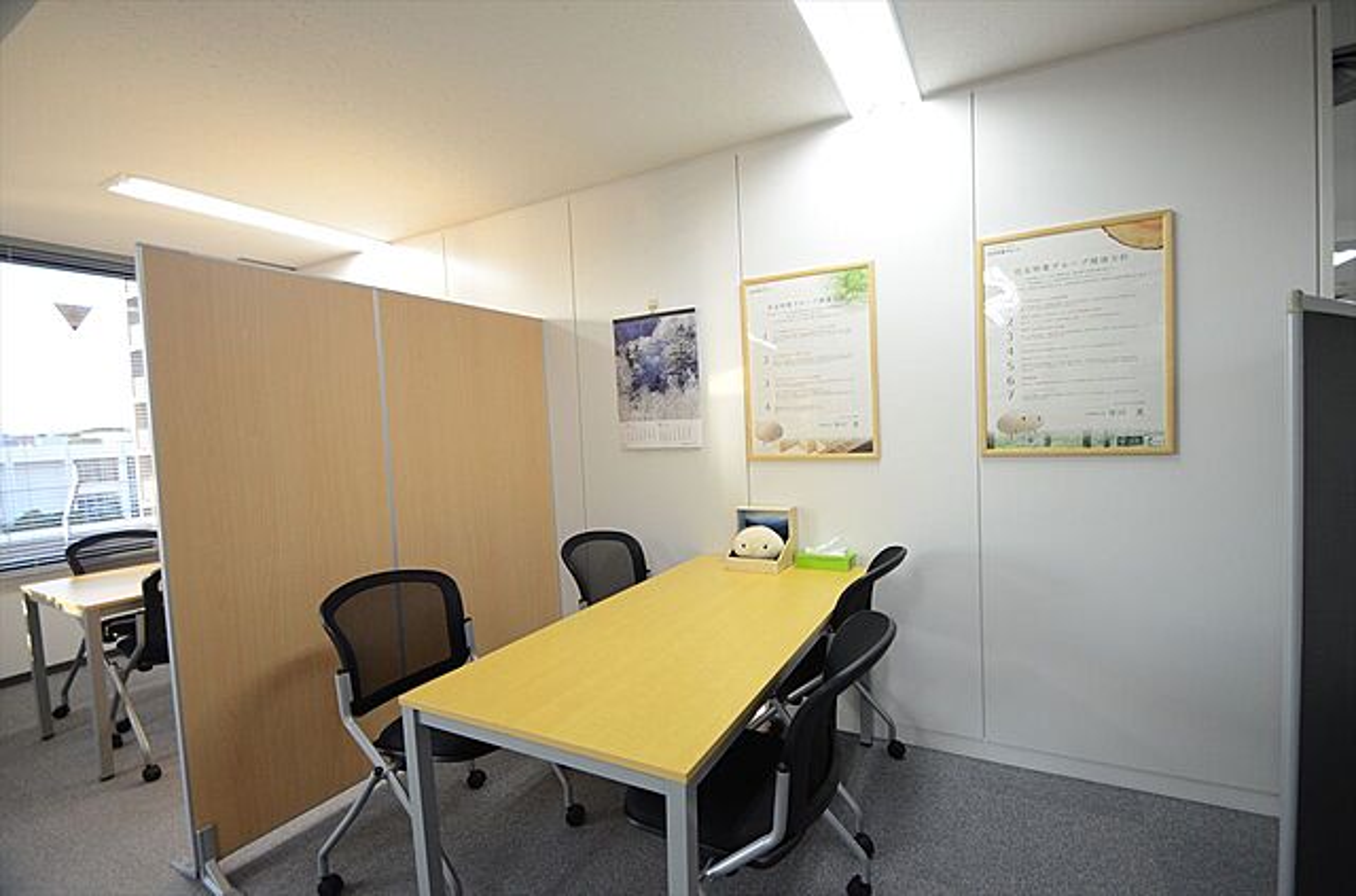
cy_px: 448
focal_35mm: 15
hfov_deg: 100.5
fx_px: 563
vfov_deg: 77.0
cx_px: 678
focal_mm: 10
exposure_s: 1/350
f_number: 3.5
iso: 1250
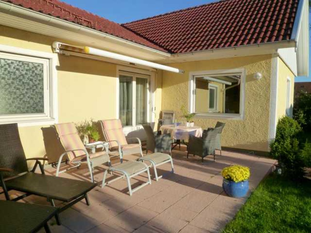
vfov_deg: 54.9
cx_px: 156
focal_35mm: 25
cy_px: 116
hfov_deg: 69.4
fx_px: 225
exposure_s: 1/500
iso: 125
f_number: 5.6
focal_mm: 4.5
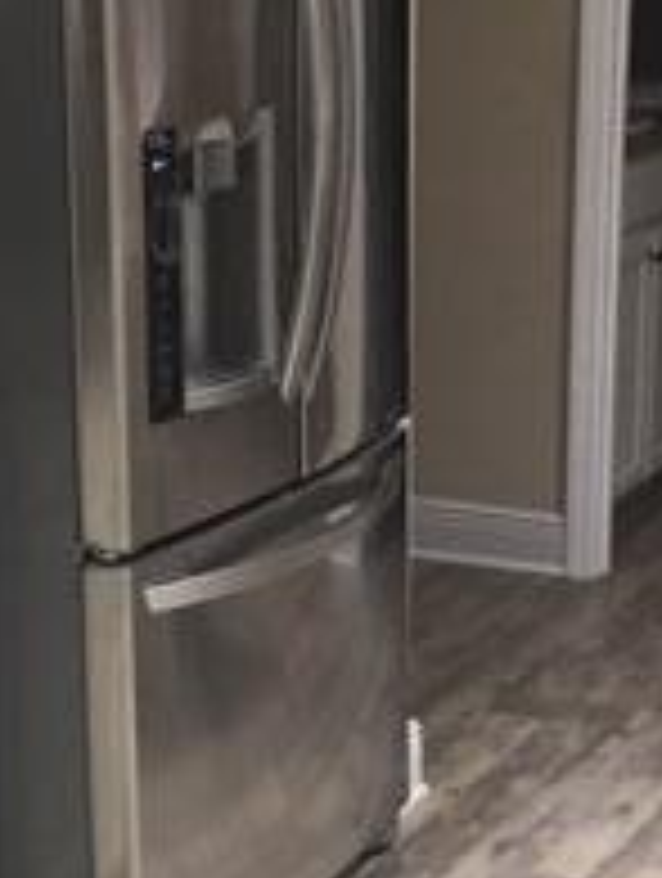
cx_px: -261
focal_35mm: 95
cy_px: 531
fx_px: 2414
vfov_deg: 20.6
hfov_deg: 14.8
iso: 80
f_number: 2.2
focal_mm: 4.15
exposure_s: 1/15
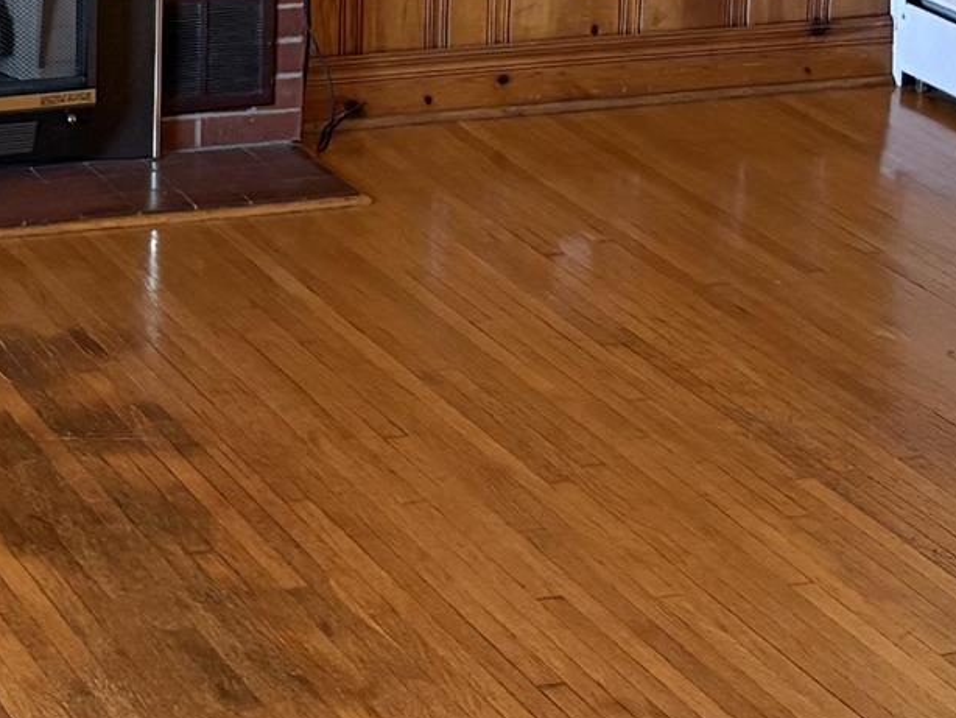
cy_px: -95
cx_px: 120
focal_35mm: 130
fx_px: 3592
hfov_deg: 15.0
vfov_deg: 11.2
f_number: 1.6
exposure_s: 1/60
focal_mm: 5.96
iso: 250
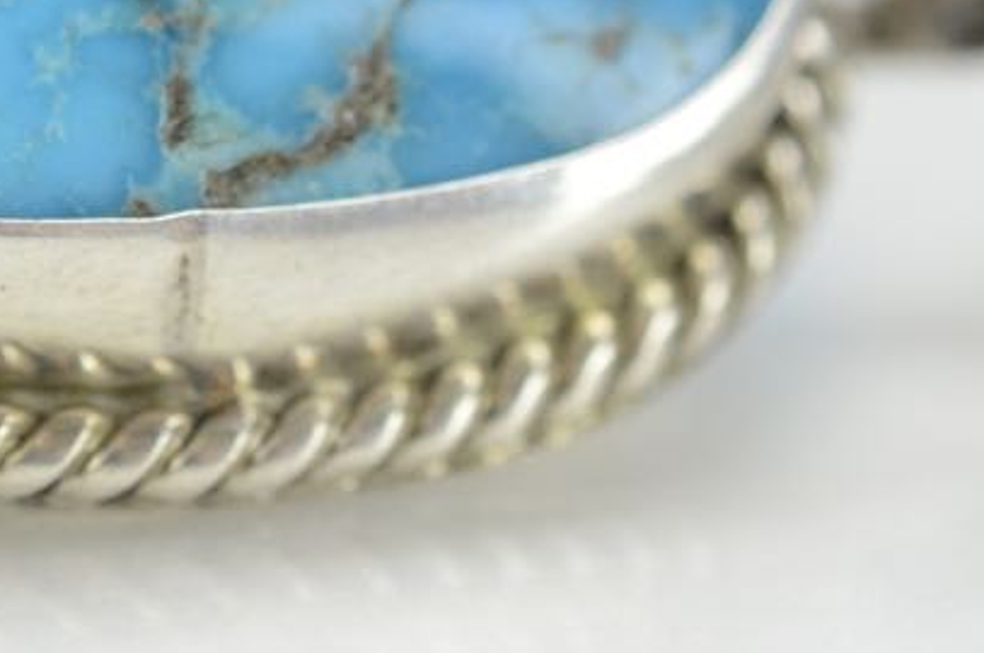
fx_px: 7723
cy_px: -12
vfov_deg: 4.8
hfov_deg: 7.3
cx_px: -53
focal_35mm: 283
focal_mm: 60
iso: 640
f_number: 7.1
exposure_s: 1/125
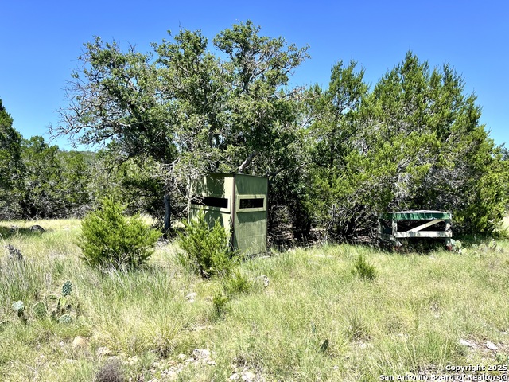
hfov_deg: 67.3
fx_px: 382
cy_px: 191
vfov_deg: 53.1
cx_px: 254
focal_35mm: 26
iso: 50
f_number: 1.6
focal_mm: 5.1
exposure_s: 1/1862
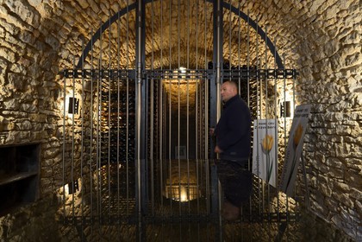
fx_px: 241
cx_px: 181
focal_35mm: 24
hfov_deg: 73.7
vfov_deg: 53.1
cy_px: 121
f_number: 5.6
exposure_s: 1/4
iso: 1600
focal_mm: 24
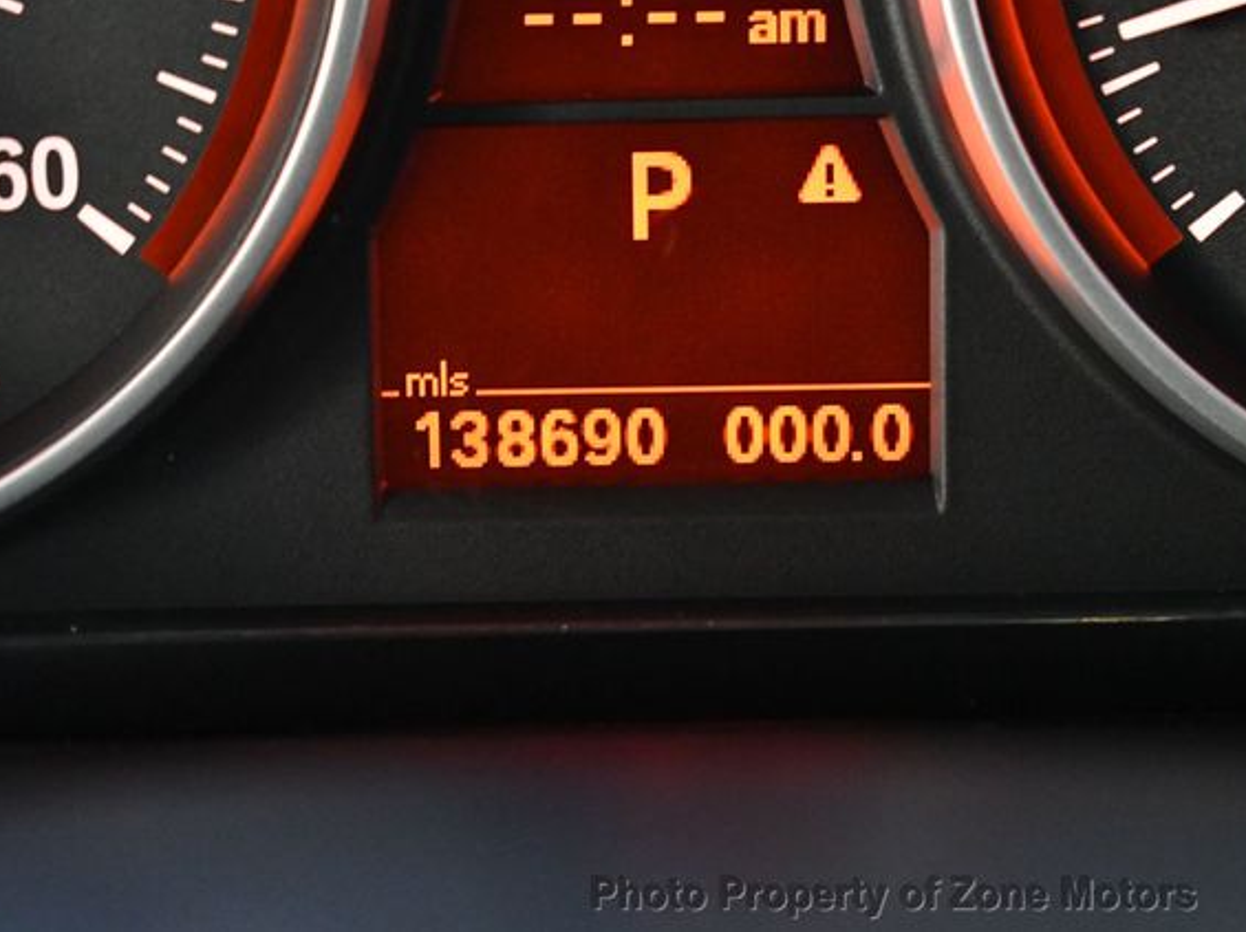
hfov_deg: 16.4
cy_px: 465
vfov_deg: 12.3
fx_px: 4317
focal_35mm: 120
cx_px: 565
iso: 6400
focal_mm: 55
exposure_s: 1/60
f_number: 5.6
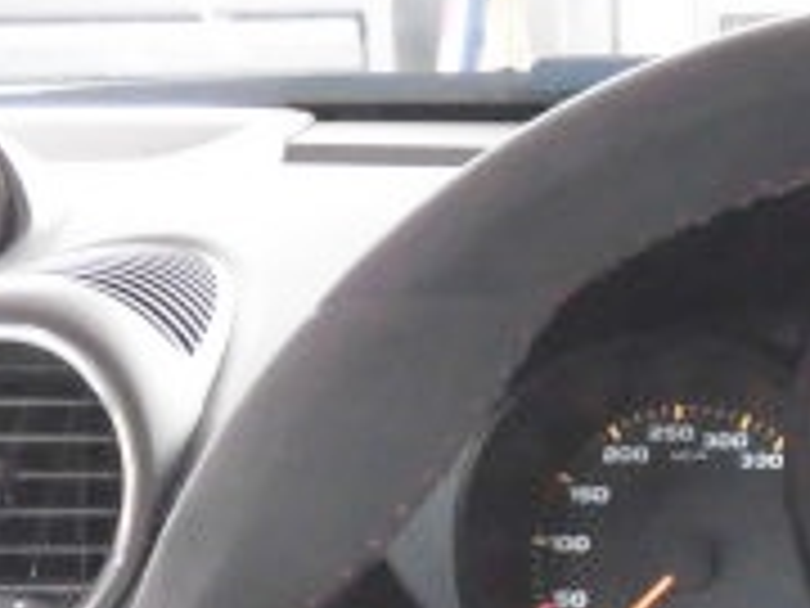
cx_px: 891
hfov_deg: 12.7
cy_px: 937
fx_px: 3580
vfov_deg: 9.4
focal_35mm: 153
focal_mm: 7.72
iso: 800
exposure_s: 1/30
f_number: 3.8
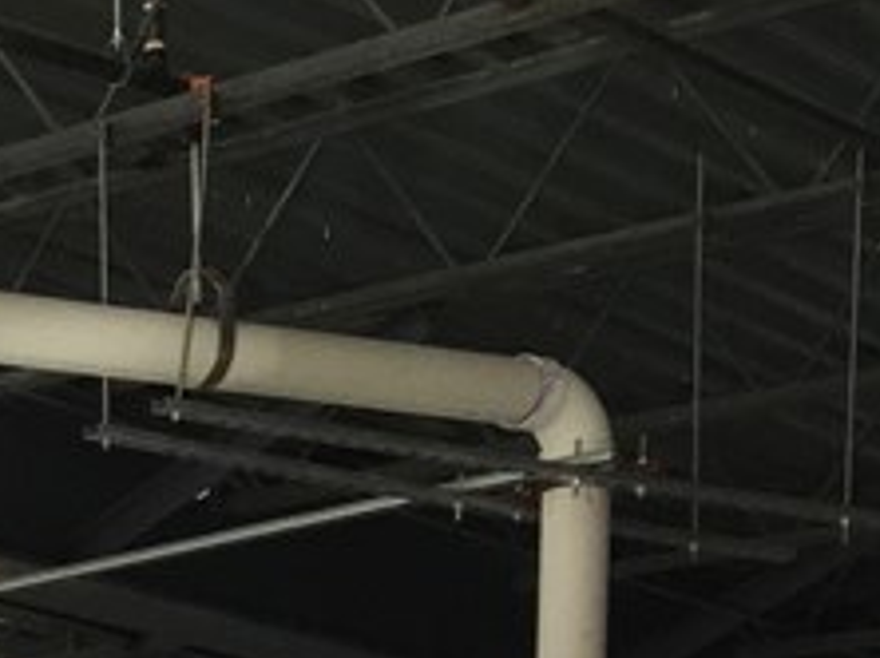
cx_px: -1043
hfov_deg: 12.4
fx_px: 3403
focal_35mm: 134
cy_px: 1407
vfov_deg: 10.1
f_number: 2.2
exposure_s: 1/60
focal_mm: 4.15
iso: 40
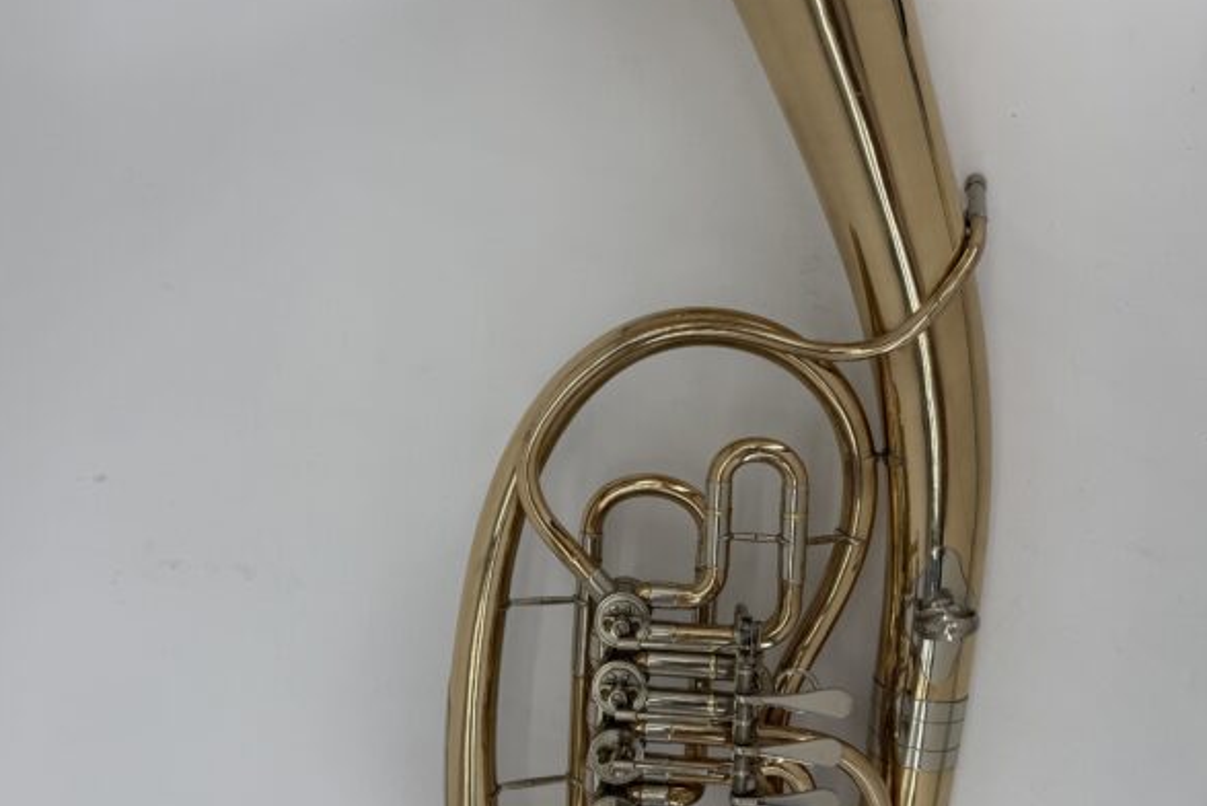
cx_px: 594
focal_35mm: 34
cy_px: 380
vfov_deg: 38.9
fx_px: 1140
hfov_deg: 55.8
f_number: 1.78
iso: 80
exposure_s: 1/2053
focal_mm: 6.76
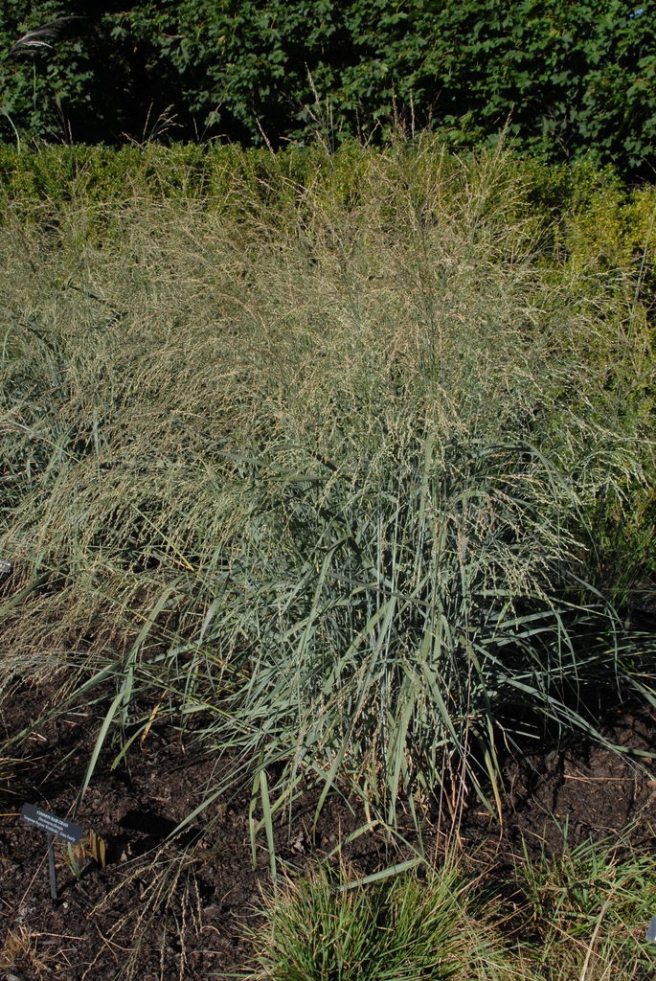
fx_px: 1145
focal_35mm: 42
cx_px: 328
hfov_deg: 32.0
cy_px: 490
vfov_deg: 46.4
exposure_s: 1/400
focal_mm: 28
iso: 400
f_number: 10
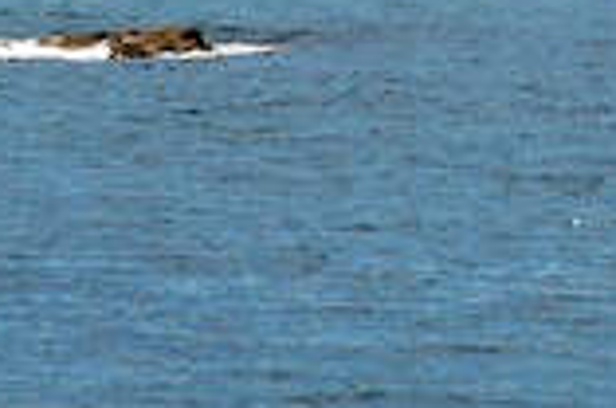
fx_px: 8315
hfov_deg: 4.2
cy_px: -247
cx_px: 275
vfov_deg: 2.8
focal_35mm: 487
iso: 320
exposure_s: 1/500
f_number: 11
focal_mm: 85
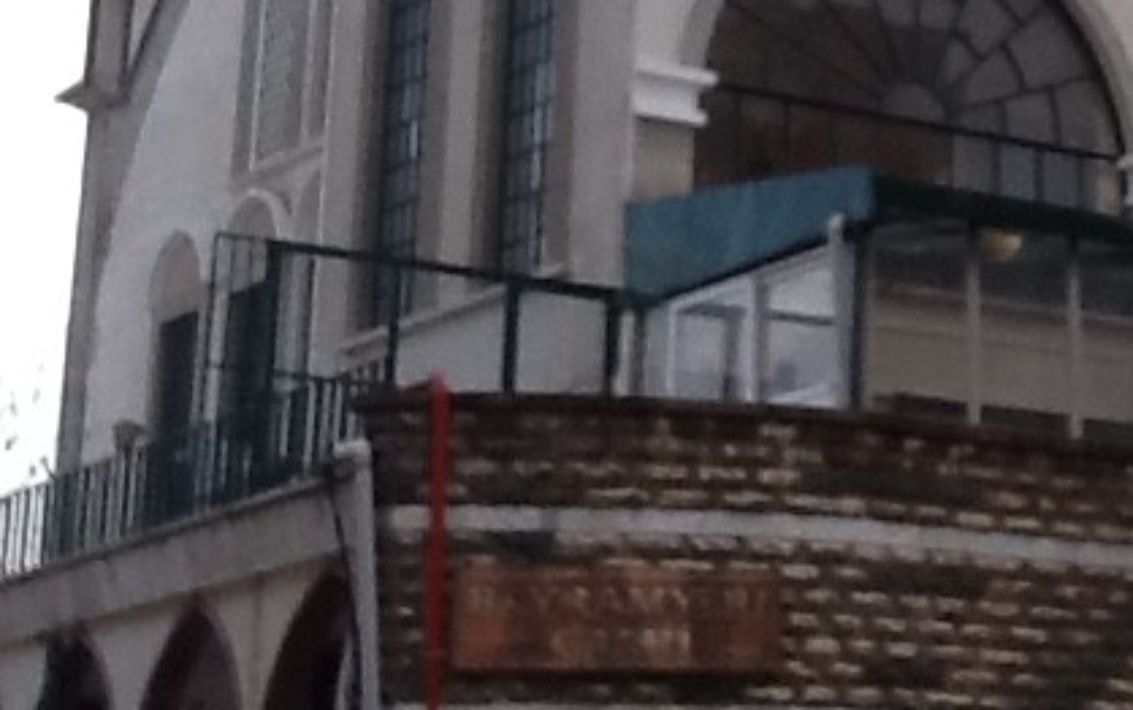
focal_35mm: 107
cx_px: 1220
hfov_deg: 18.7
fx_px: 3307
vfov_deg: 12.0
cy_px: -87
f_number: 2.4
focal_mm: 2.03
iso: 40
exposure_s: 1/431
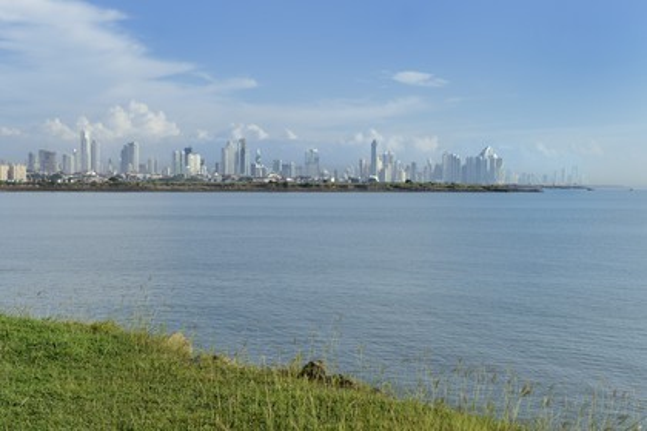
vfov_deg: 26.0
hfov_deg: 38.2
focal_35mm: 52
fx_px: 934
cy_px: 216
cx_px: 324
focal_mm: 52
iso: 200
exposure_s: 1/200
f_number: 14
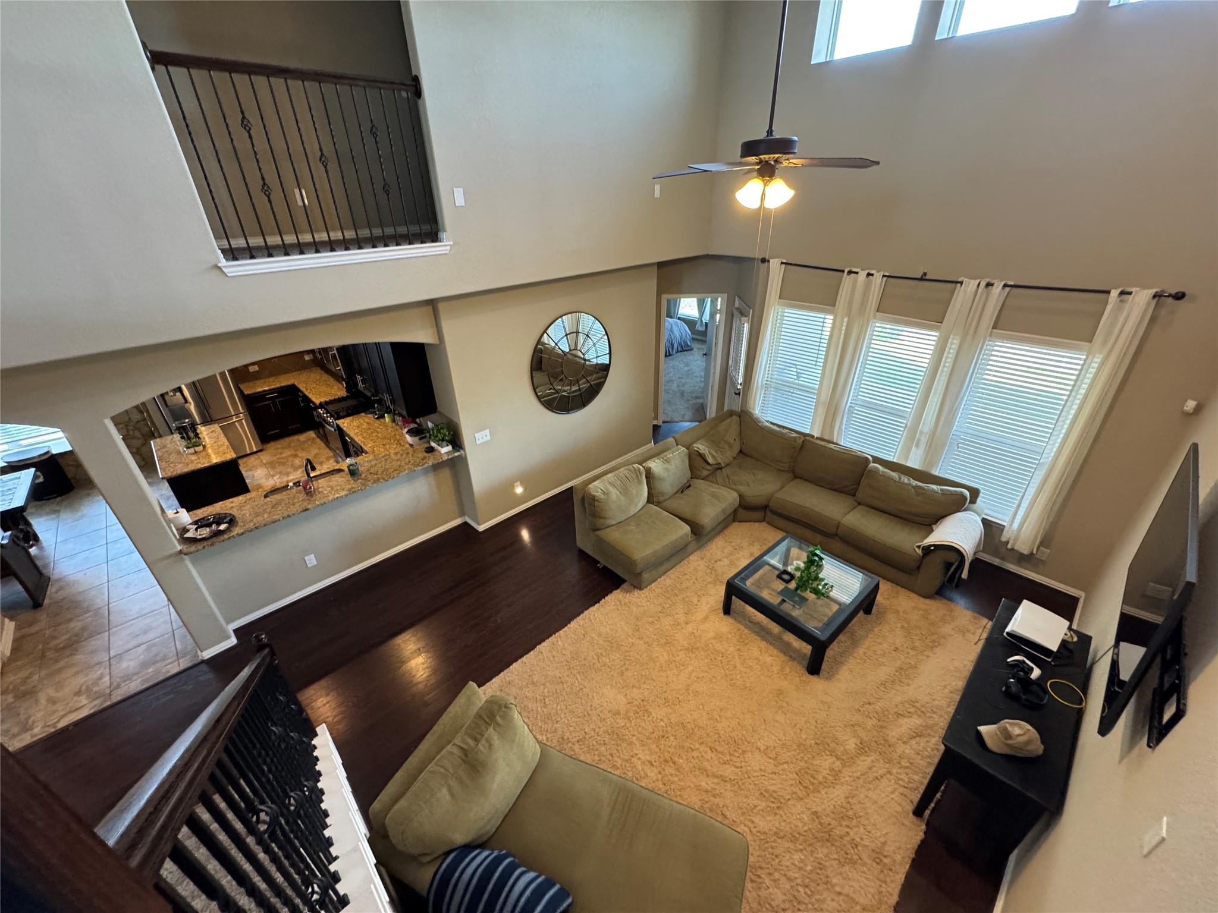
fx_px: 493
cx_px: 609
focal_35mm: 14
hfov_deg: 102.1
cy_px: 456
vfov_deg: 85.7
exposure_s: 1/60
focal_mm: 2.22
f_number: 2.2
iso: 320
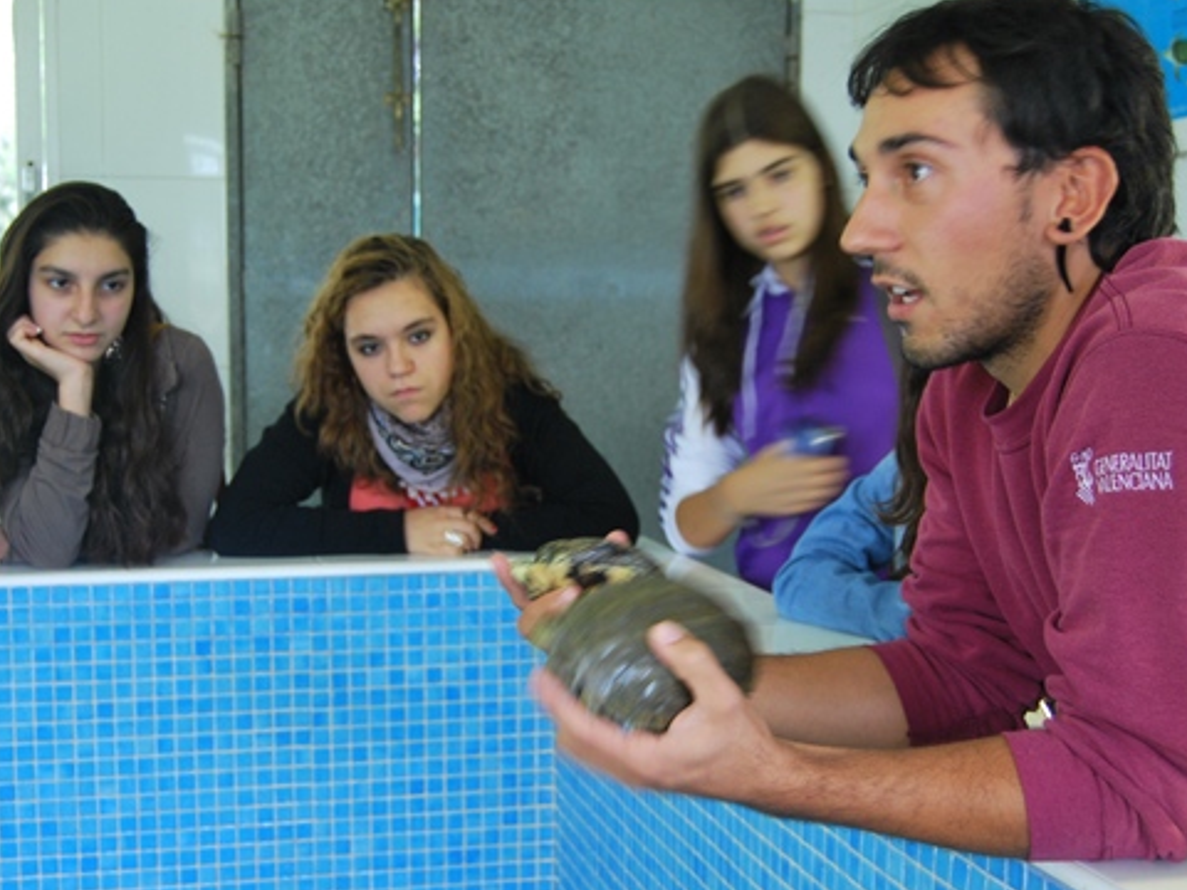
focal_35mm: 50
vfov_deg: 29.1
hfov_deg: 38.2
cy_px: 502
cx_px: 537
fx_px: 1715
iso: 400
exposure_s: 1/8
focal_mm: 26
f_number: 4.2
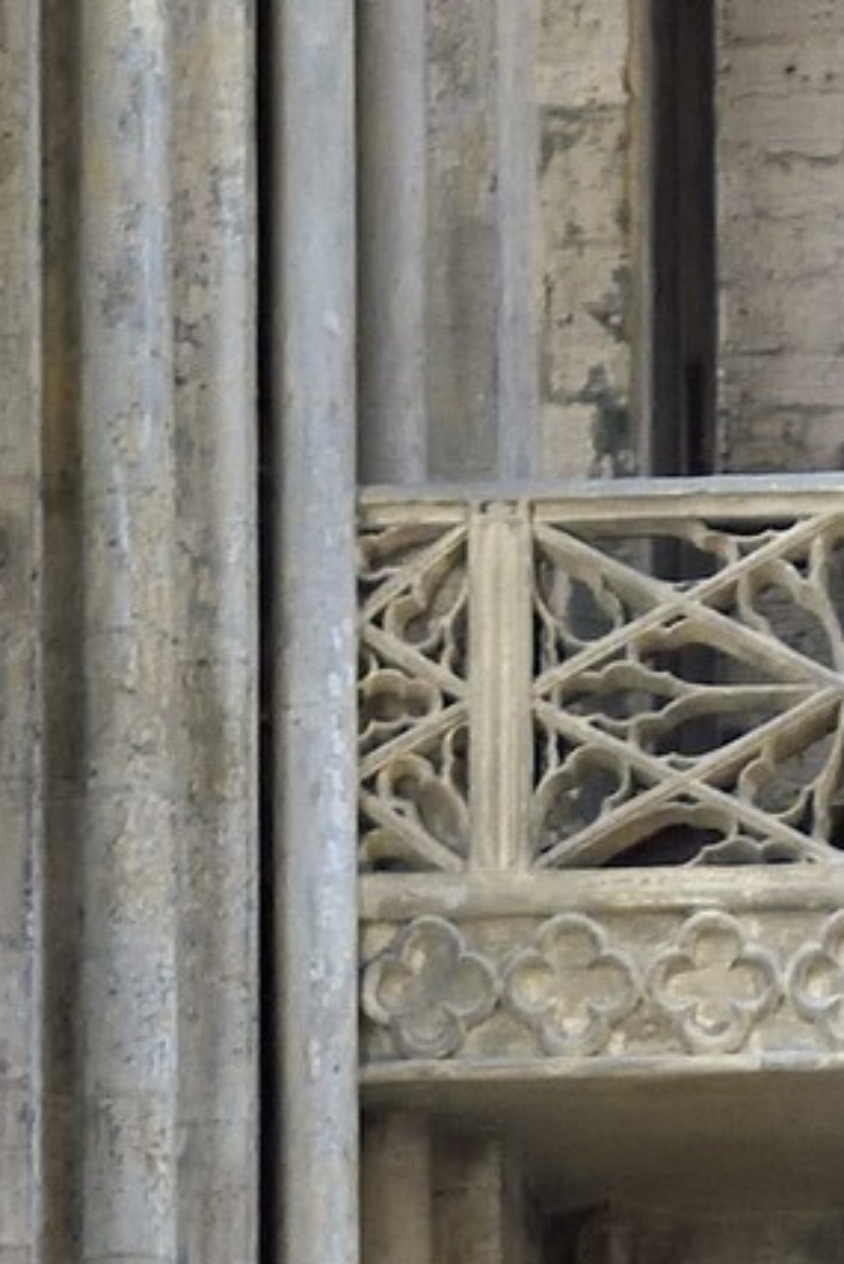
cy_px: 2701
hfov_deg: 3.5
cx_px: 1170
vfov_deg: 5.1
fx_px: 13808
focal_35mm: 393
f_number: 3.5
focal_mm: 70
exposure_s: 1/40
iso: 4000
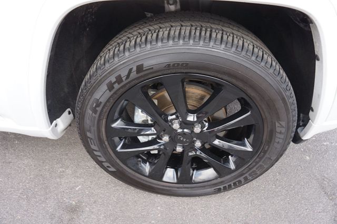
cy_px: 112
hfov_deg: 73.8
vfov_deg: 53.1
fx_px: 225
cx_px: 168
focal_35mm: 24
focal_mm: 16
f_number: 4
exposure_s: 1/60
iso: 160
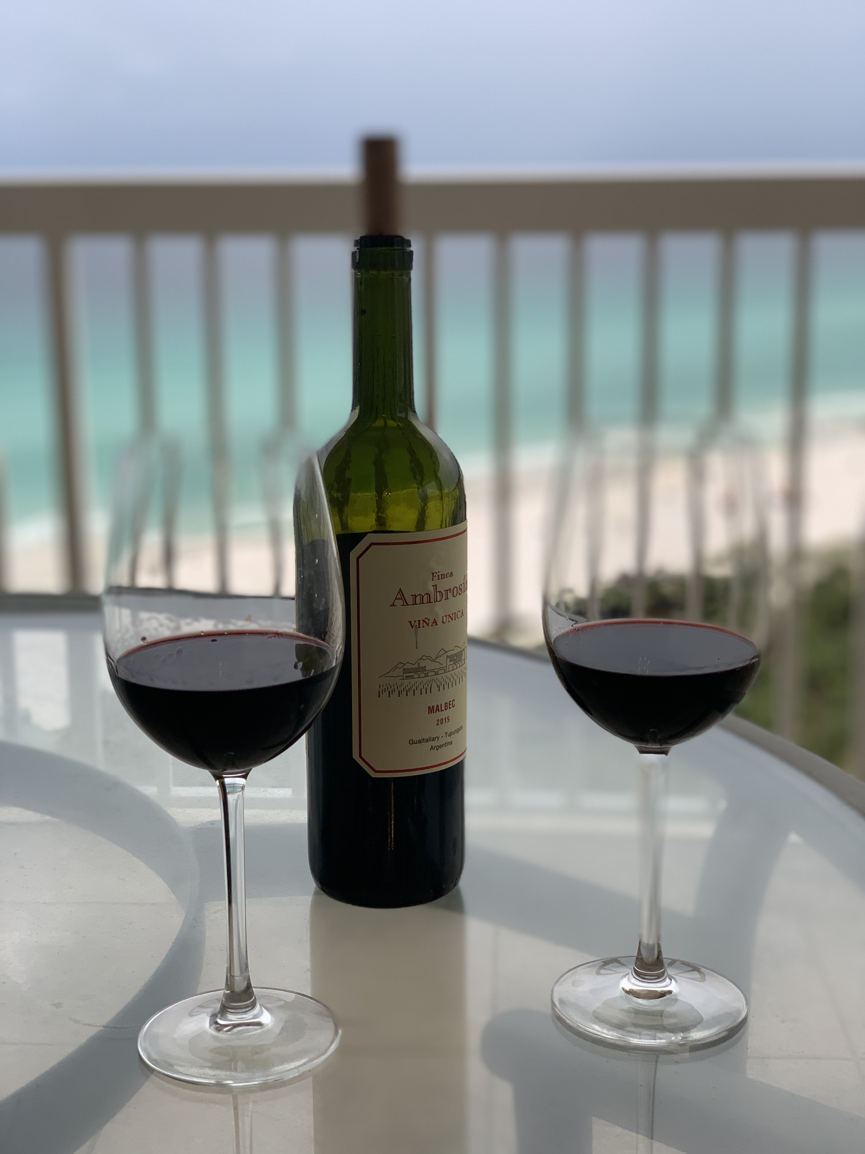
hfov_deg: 28.0
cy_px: 577
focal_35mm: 52
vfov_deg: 36.8
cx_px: 432
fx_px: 1733
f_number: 2.4
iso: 40
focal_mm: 6
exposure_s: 1/122
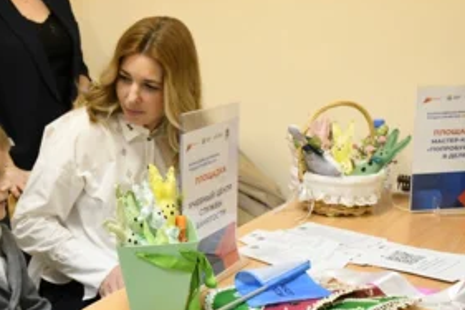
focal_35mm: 57
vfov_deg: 23.6
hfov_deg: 34.7
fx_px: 736
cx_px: 149
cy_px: 211
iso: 10000
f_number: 5.6
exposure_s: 1/200
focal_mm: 27
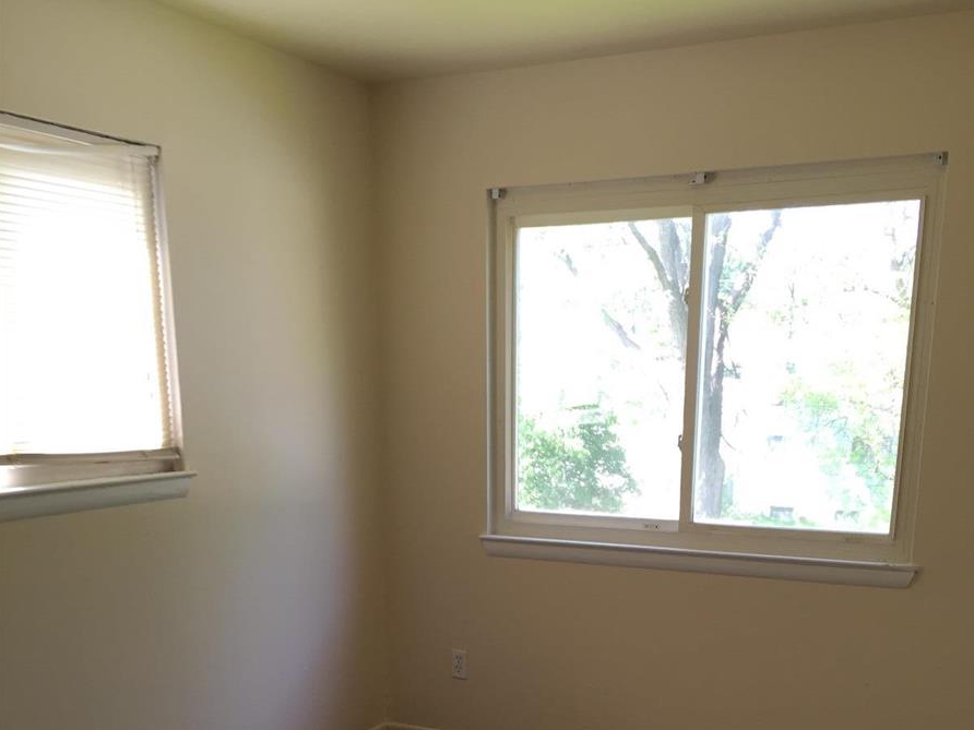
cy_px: 645
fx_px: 1097
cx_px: 489
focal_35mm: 39
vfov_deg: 34.9
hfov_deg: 47.9
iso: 32
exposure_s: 1/30
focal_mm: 4.15
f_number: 2.2
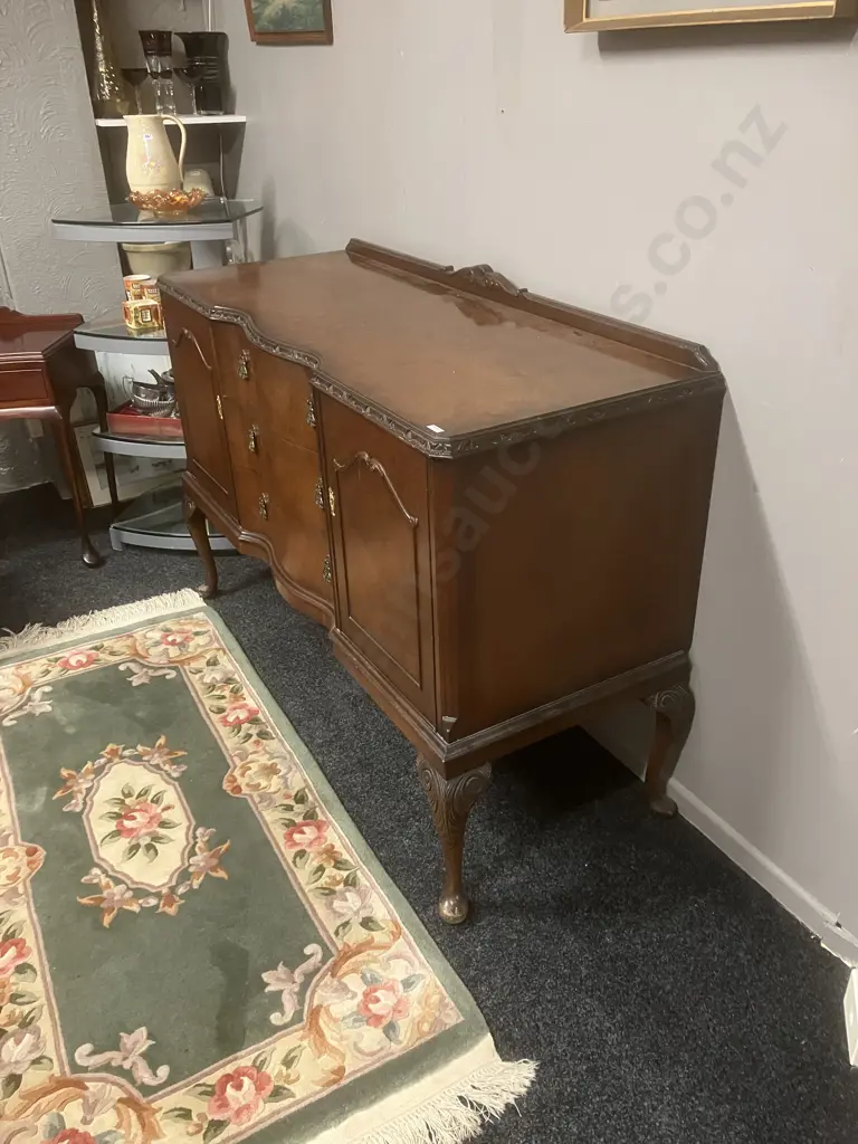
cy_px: 572
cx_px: 429
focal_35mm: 28
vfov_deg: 63.4
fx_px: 925
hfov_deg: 49.7
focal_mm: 3.99
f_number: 1.8
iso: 400
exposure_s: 1/37
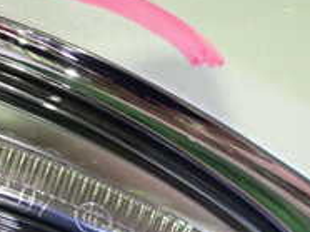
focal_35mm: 97
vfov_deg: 15.2
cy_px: 98
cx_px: -43
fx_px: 868
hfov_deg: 19.3
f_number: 2.3
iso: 800
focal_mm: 5.4
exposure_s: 1/60
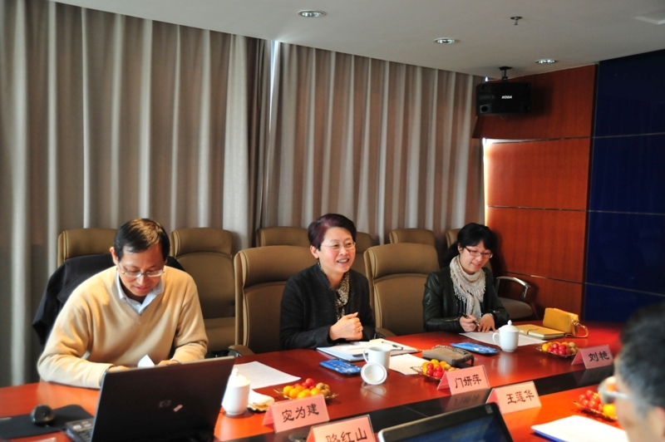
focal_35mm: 38
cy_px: 221
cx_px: 332
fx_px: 701
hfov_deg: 50.7
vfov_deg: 35.0
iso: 2800
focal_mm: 38
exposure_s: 1/250
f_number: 4.2
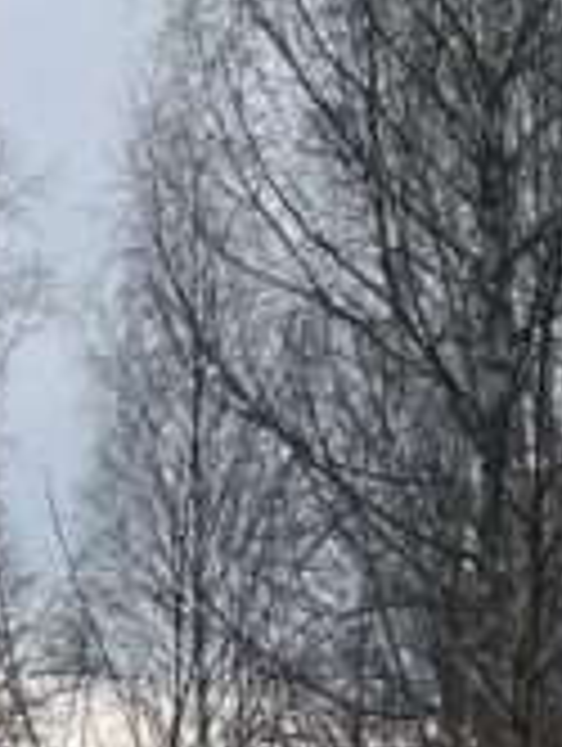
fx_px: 6391
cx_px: -998
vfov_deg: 6.5
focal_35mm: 296
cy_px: -724
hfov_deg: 4.8
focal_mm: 6.86
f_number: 1.78
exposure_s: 1/1258
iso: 64
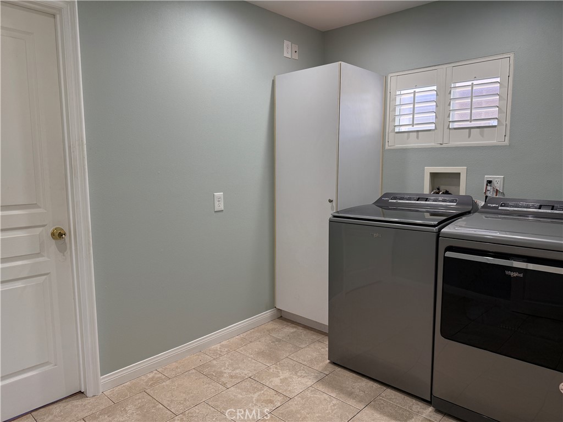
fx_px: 390
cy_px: 211
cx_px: 282
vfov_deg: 56.8
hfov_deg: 71.6
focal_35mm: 24
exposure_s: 1/120
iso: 100
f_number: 1.78
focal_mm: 6.76
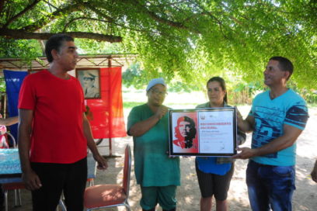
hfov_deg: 61.9
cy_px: 106
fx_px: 264
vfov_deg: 43.6
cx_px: 158
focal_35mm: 30
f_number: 3.5
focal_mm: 20
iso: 640
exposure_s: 1/160
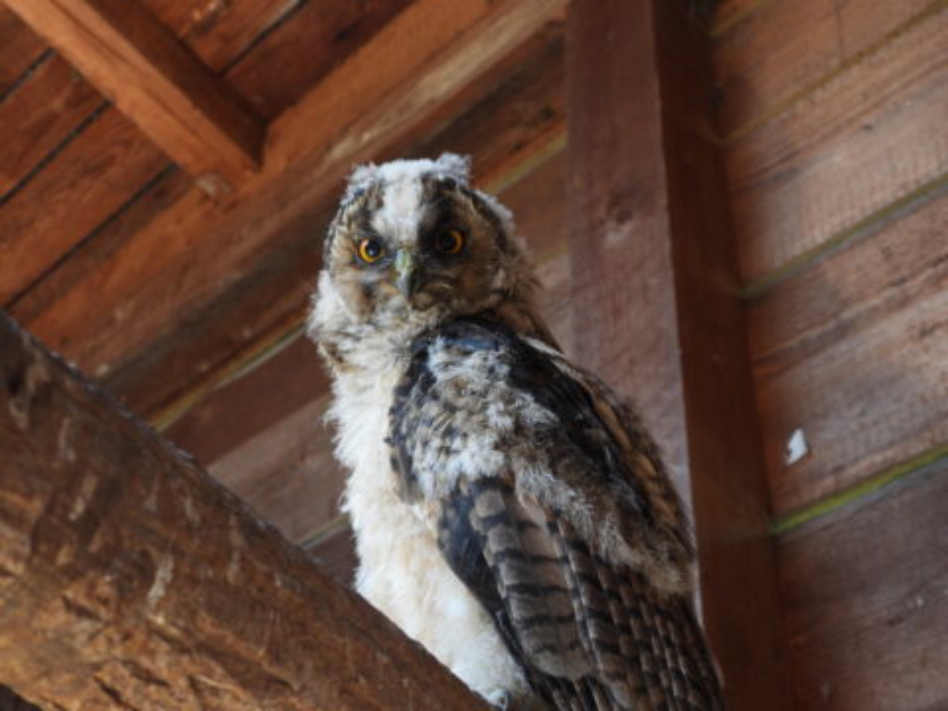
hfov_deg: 38.2
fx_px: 1369
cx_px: 474
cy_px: 356
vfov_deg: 29.1
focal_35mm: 50
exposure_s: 1/40
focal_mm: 8.9
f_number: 3.5
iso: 100
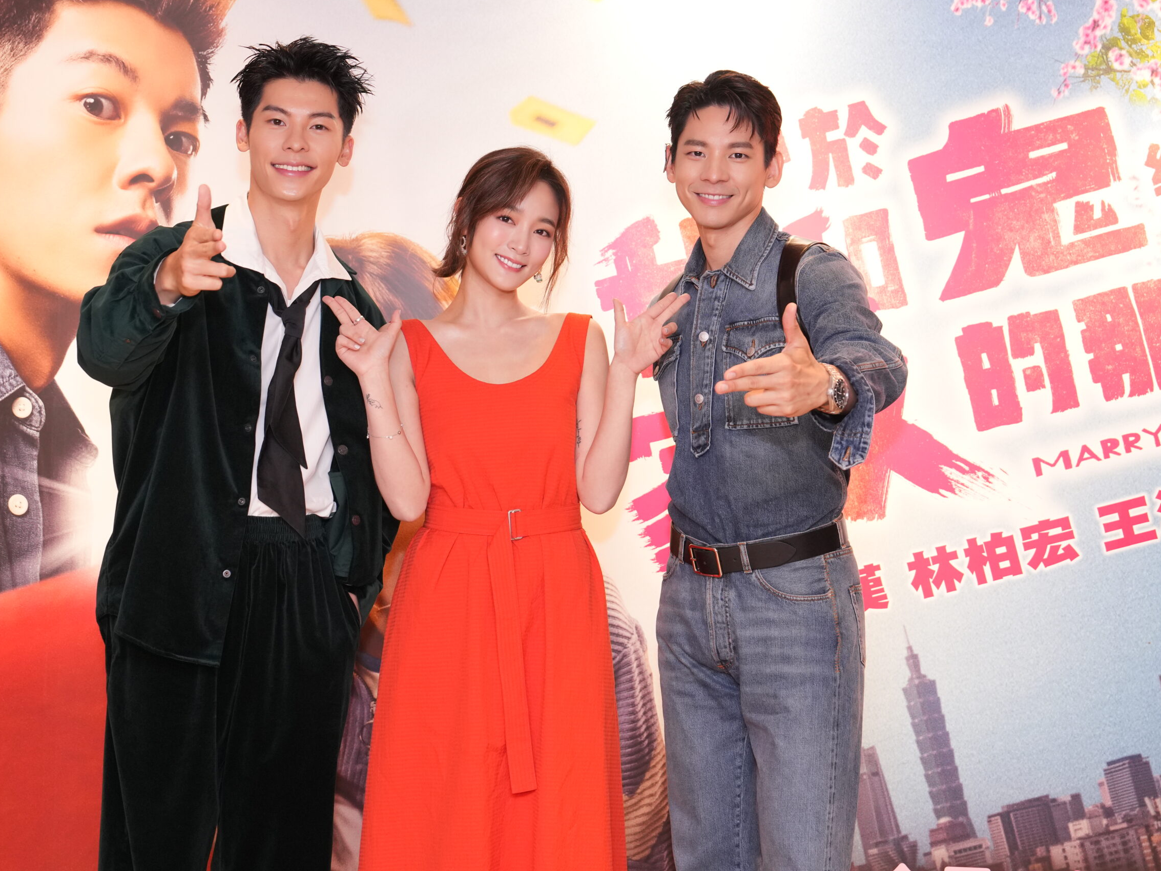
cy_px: 434
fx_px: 2113
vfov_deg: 23.3
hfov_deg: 30.7
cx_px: 520
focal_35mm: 63
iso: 1000
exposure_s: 1/125
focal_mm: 39
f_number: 4
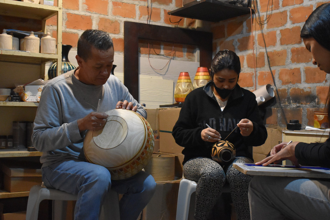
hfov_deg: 39.8
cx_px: 187
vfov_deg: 27.2
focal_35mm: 50
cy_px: 109
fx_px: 454
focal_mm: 29
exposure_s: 1/125
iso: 4000
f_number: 4.2
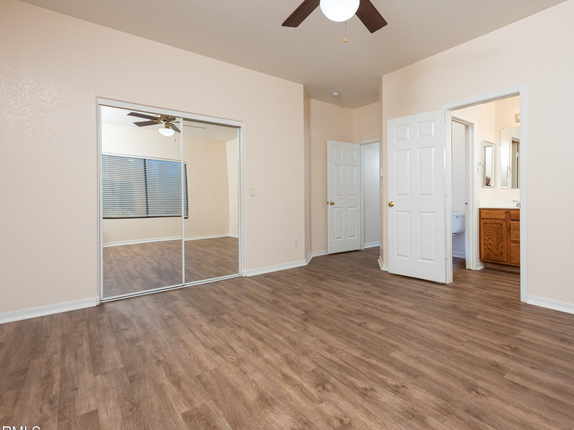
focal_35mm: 18
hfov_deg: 86.9
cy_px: 199
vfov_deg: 71.5
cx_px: 338
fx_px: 298
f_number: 11
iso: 200
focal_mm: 14
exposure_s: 1/25
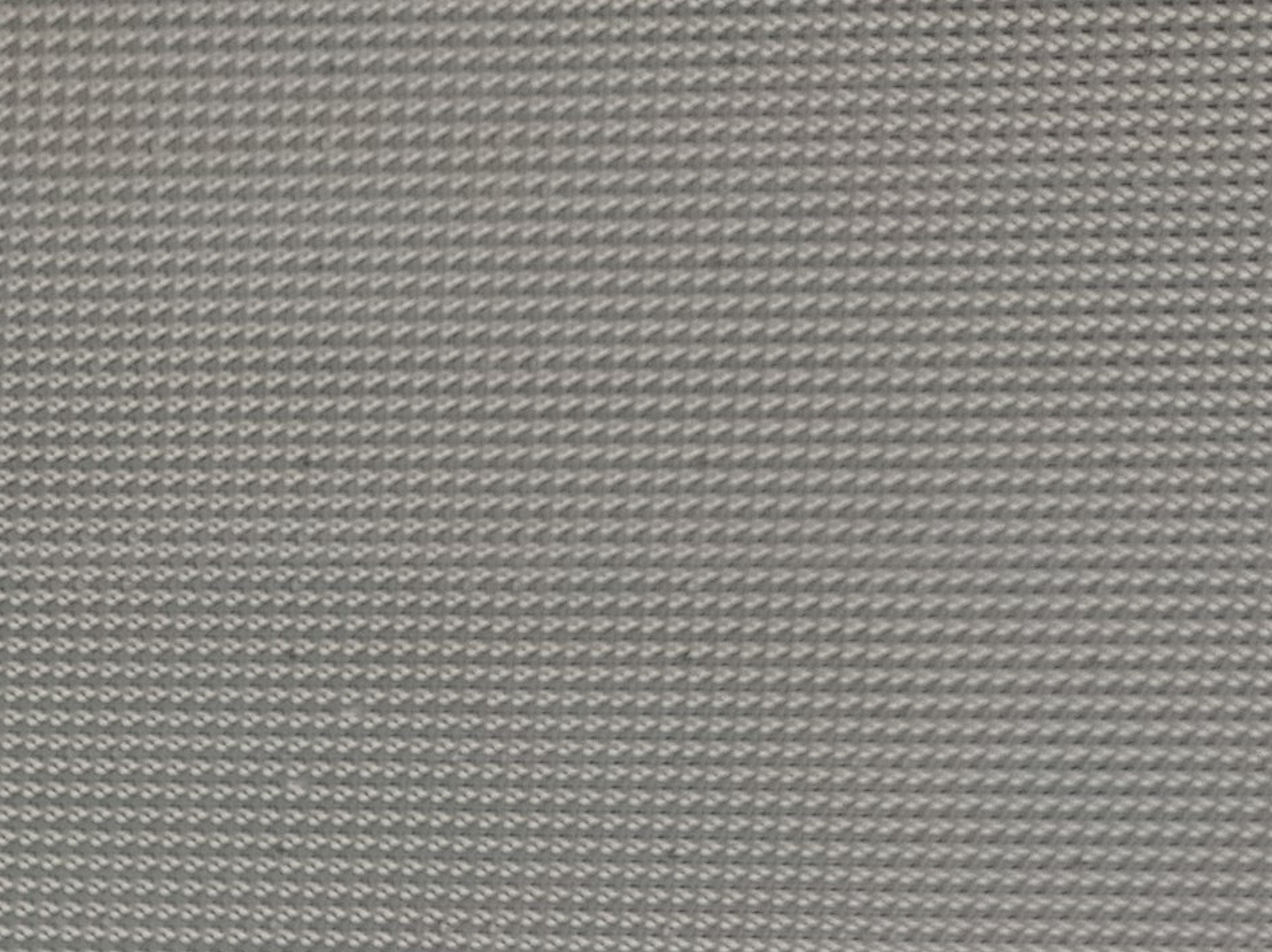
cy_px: 1797
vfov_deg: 11.5
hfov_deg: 15.6
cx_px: -524
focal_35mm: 118
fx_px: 4332
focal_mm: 4.7
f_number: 1.79
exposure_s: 1/3984
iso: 104
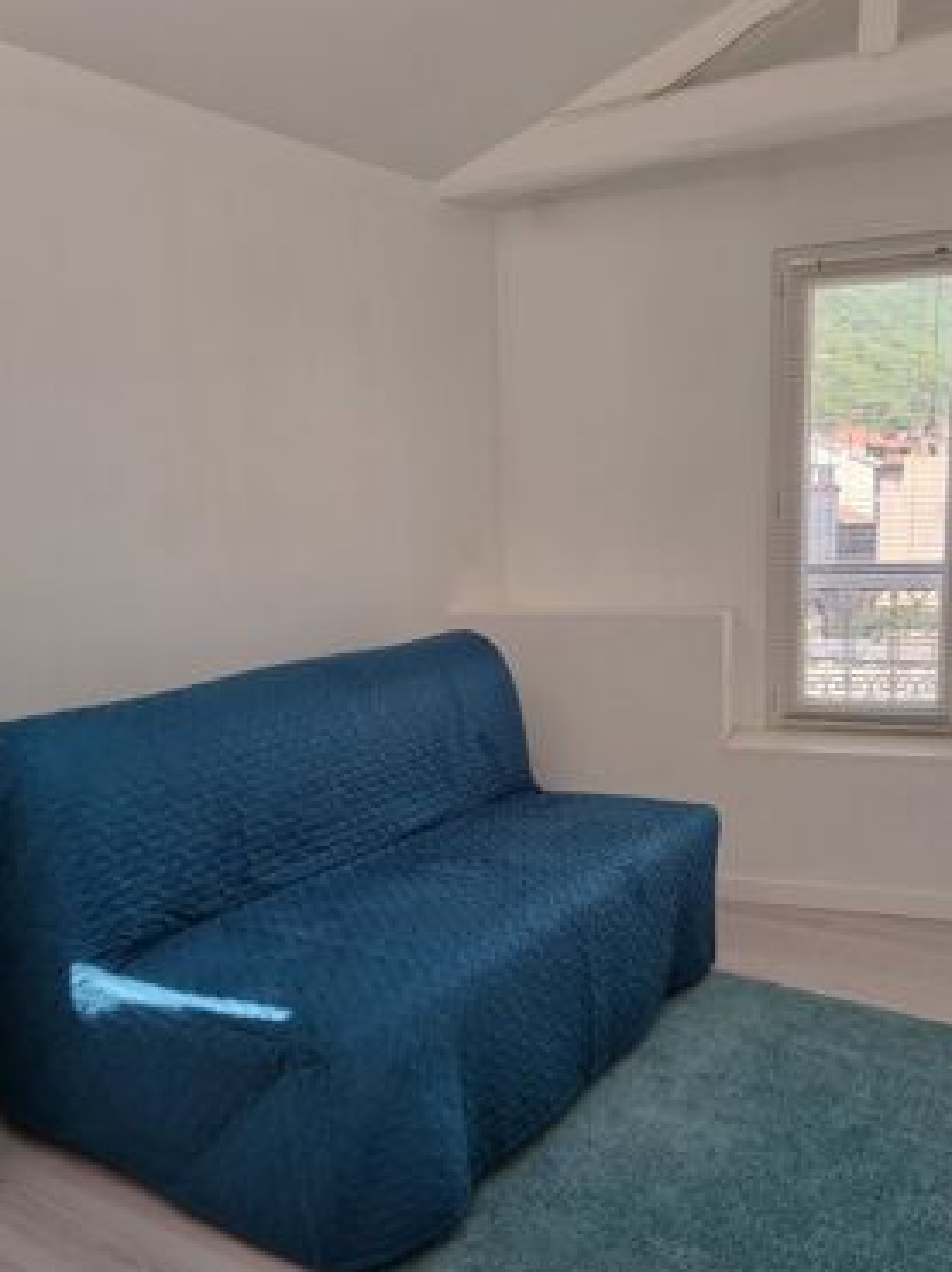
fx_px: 1101
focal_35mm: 30
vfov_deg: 59.9
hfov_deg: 46.7
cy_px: 703
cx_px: 522
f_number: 1.8
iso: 50
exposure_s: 1/297
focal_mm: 5.4
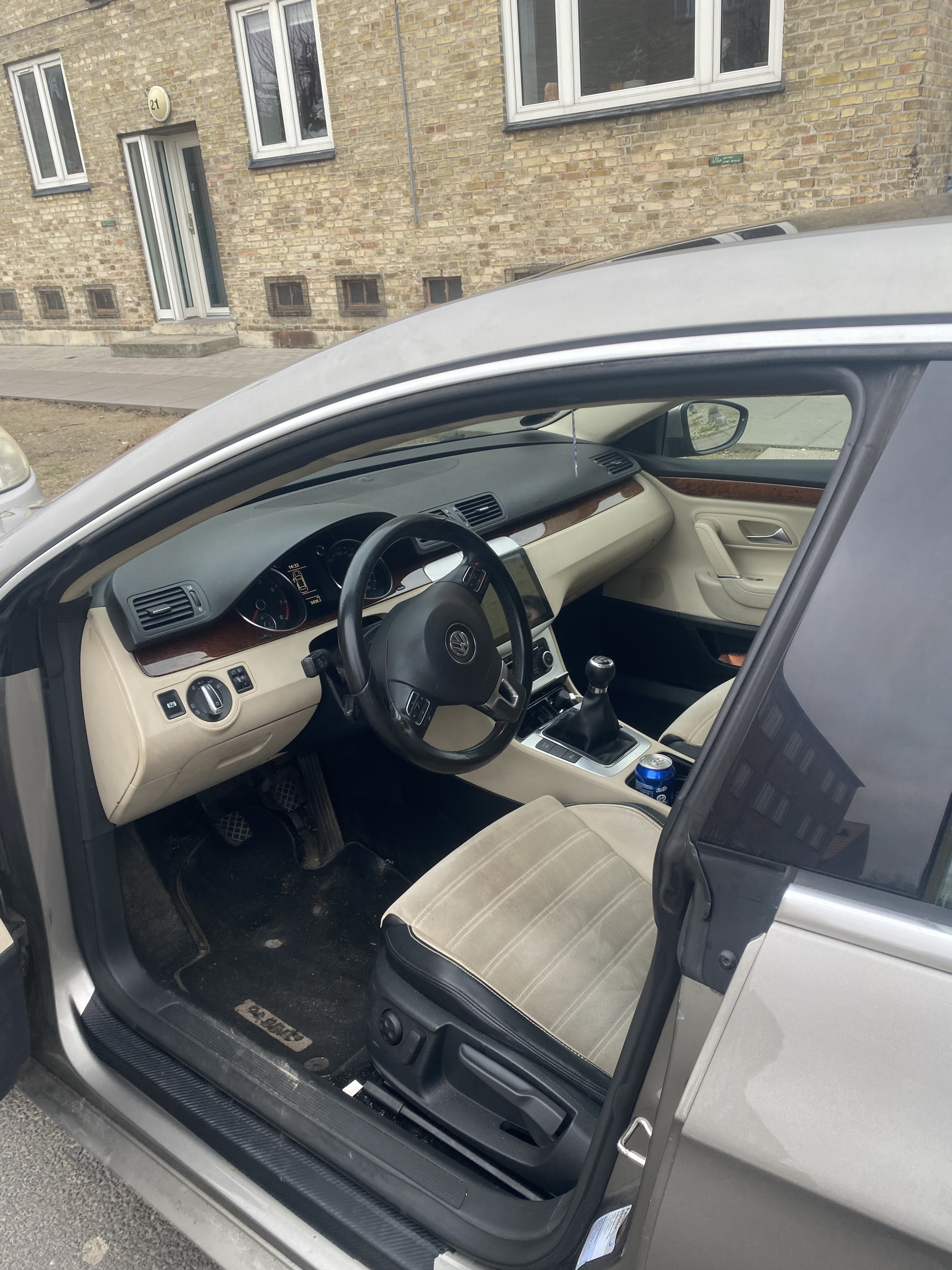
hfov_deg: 53.1
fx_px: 953
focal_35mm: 26
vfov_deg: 67.3
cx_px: 476
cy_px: 635
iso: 64
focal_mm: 4.25
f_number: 1.8
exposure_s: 1/121
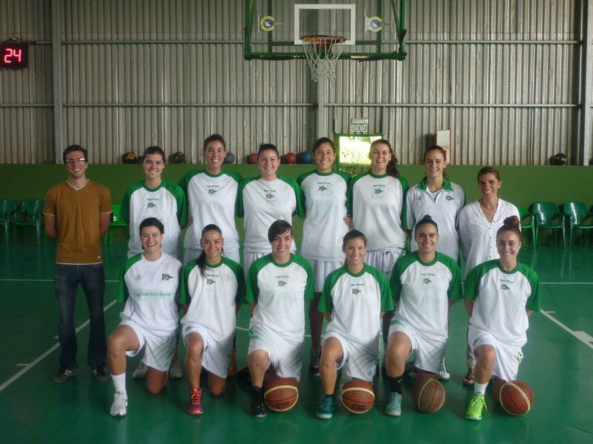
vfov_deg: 35.1
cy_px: 222
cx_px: 296
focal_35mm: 41
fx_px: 702
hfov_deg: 45.8
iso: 80
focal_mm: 5.5
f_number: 2.8
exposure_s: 1/50
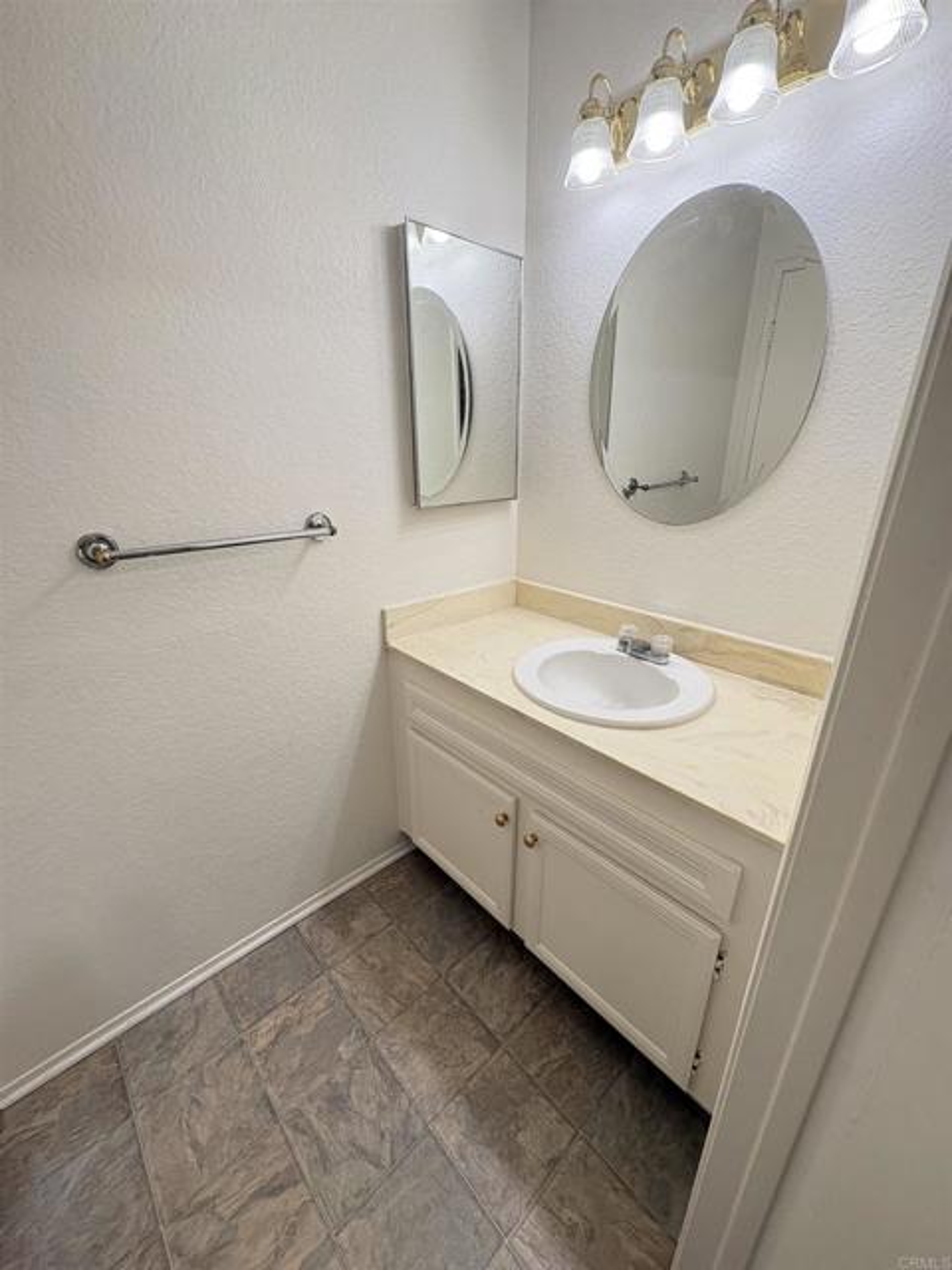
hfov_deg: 85.7
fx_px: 513
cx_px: 476
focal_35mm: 14
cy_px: 635
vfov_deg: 102.1
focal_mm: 2.22
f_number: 2.2
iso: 125
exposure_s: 1/120
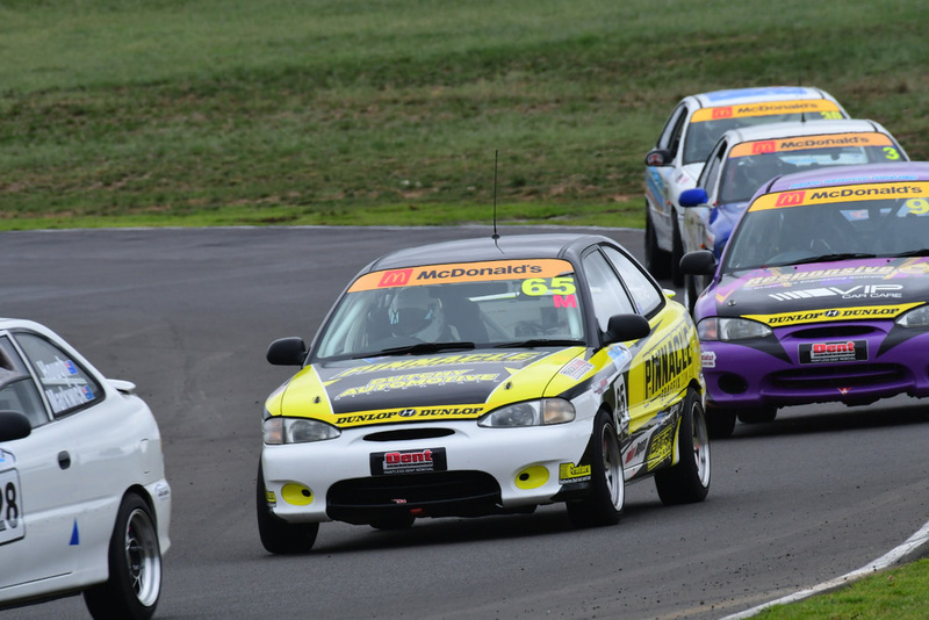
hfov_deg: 2.7
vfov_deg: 1.8
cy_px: 310
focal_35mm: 750
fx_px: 19360
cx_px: 464
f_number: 13
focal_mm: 500
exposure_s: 1/640
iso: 640
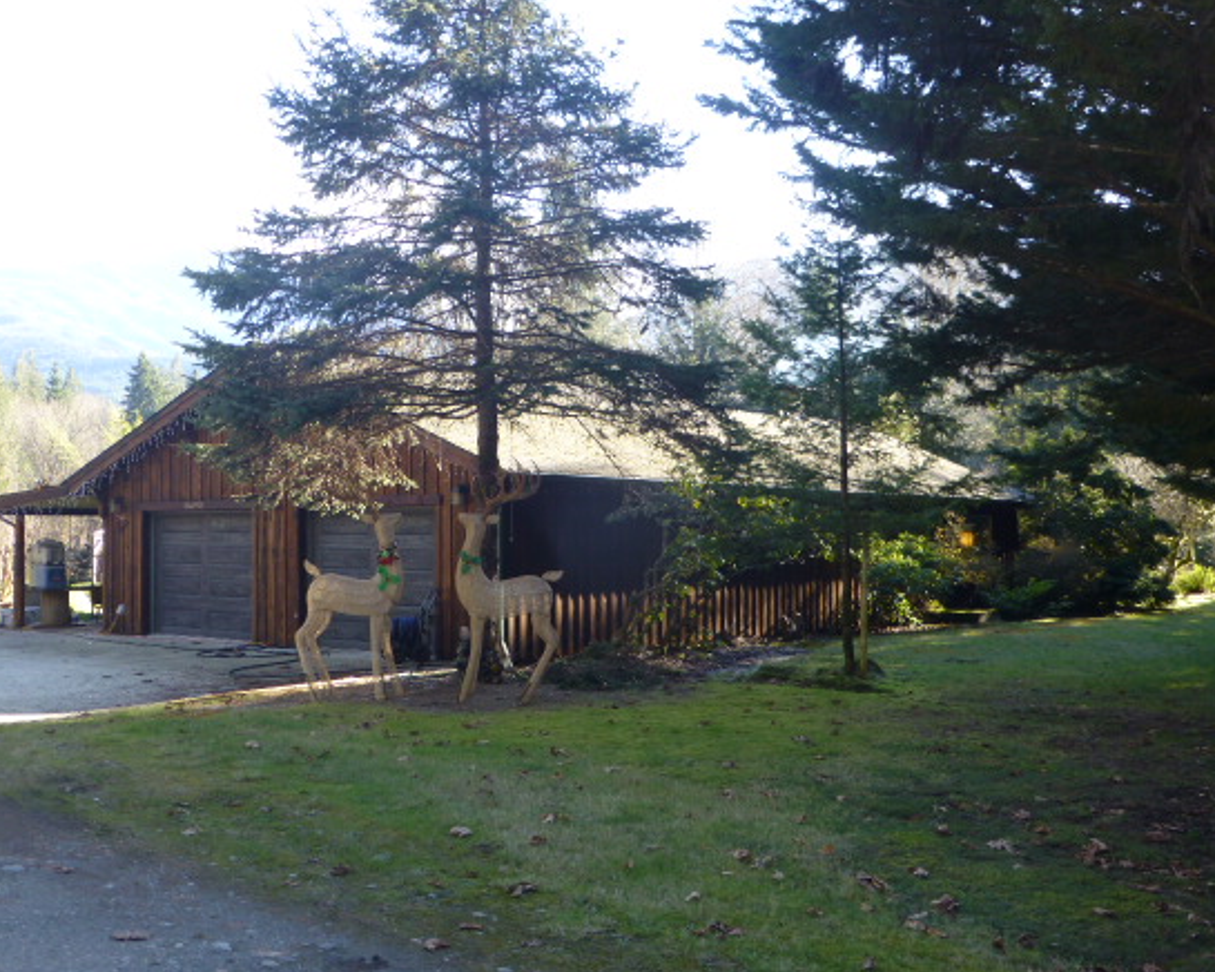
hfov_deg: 46.8
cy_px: 511
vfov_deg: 38.2
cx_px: 557
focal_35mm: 39
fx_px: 1402
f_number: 3.7
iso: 100
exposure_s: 1/60
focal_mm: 6.1
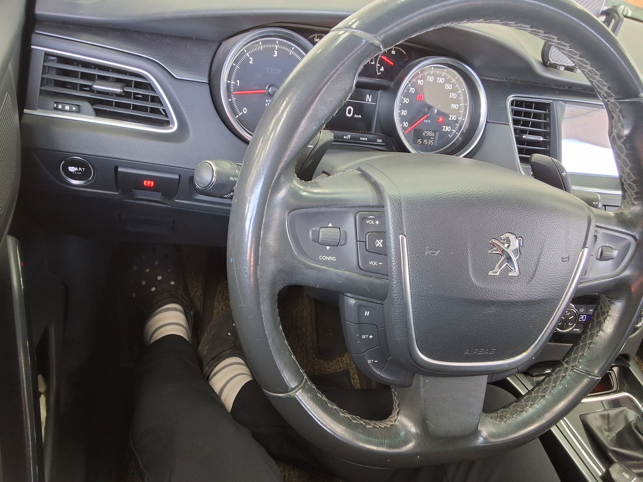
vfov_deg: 49.7
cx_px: 322
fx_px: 520
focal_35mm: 28
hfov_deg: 63.4
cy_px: 241
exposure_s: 1/40
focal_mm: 2.91
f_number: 1.9
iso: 200
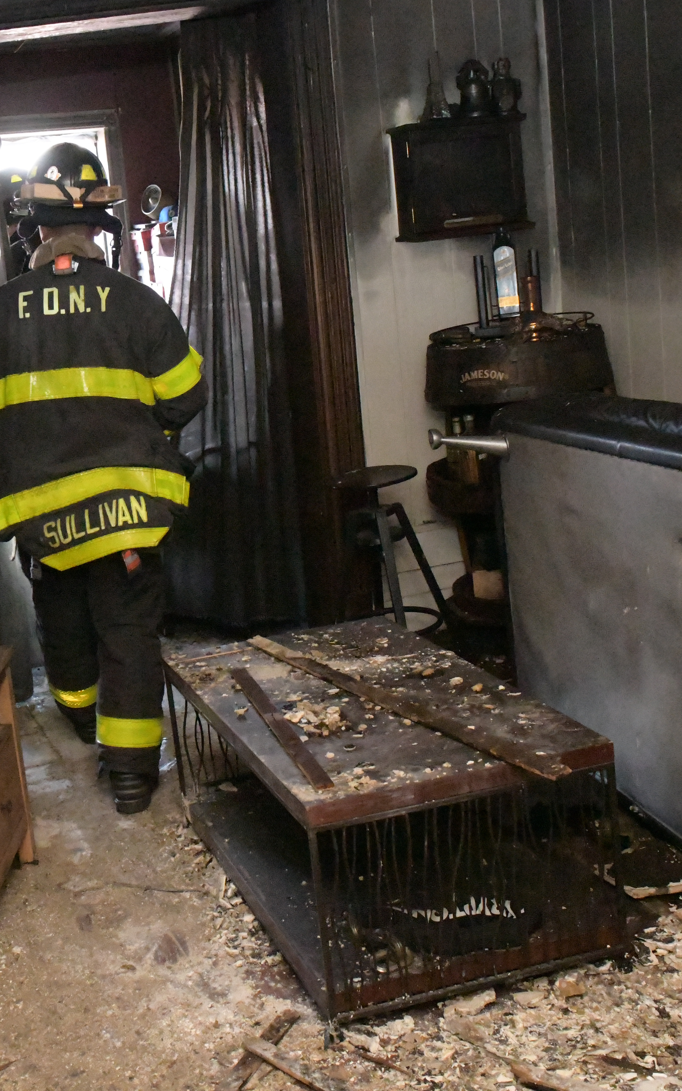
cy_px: 496
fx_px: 1368
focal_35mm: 46
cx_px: 112
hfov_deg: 27.3
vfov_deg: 43.4
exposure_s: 1/160
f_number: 5.6
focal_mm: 24
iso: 25600
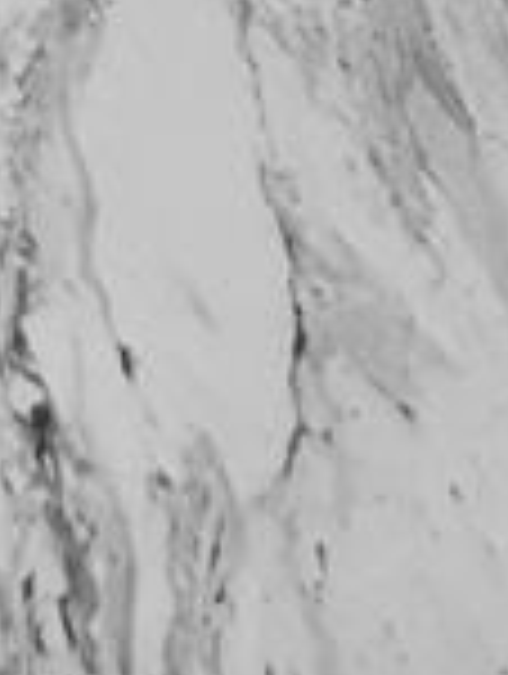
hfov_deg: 12.7
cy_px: -657
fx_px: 2185
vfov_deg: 14.6
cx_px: -229
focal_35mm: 112
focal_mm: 2.22
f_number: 2.2
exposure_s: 1/121
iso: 100
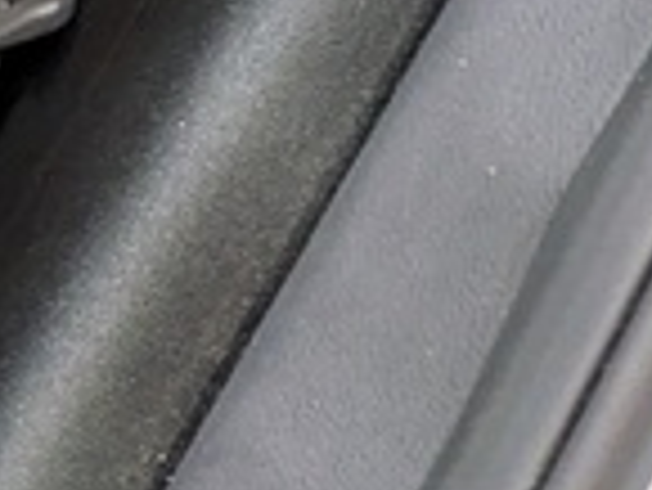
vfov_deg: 14.2
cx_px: -1088
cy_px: -184
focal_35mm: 99
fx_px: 1866
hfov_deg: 12.8
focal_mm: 1.83
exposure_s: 1/24
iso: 41
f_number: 2.2
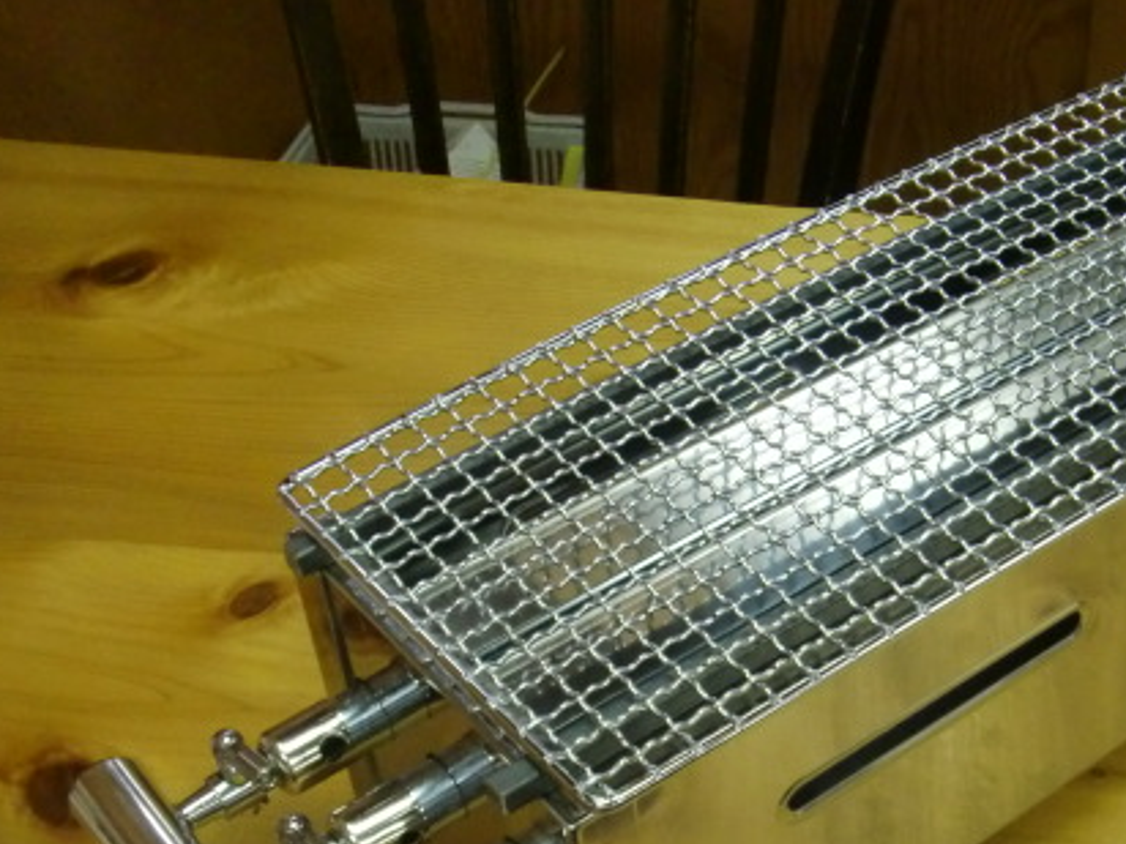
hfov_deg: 32.0
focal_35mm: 59
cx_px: 855
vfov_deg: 24.5
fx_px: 1919
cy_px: 653
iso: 400
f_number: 3.9
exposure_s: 1/40
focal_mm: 6.66
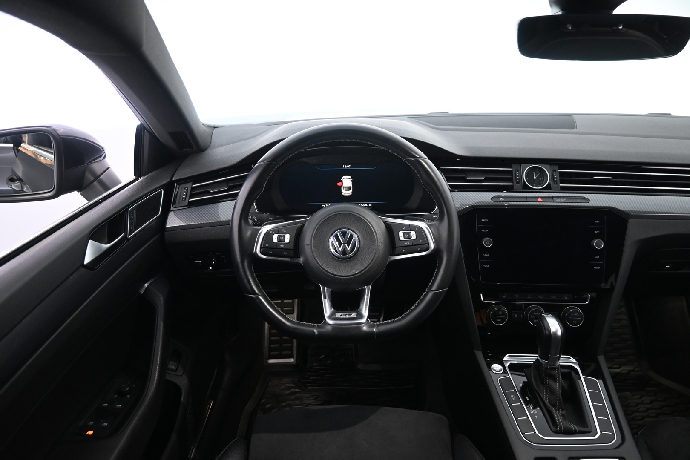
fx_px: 460
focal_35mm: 24
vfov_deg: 53.1
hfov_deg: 73.7
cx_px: 345
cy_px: 230
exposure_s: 1/25
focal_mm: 16
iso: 1800
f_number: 3.5
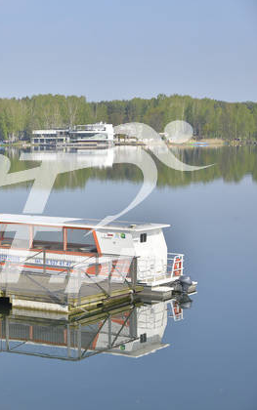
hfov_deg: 14.1
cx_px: -52
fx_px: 1007
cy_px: 206
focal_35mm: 90
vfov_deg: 23.0
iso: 200
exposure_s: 1/800
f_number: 8
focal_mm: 58
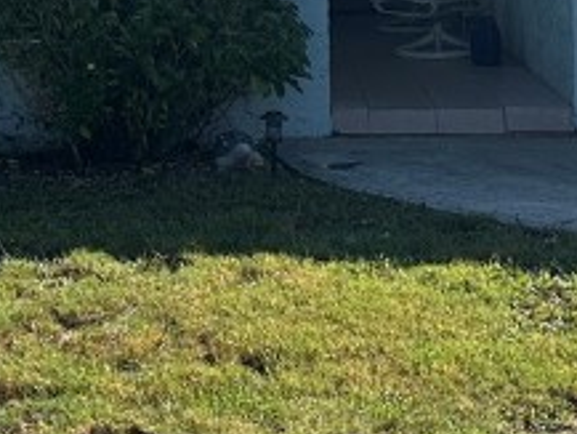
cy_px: -170
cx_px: 51
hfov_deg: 17.1
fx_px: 1885
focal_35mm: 113
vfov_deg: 12.6
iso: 80
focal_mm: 6.86
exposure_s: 1/5000
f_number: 1.78
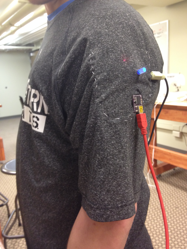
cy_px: 124
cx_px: 94
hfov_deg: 40.7
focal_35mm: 35
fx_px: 252
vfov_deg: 52.6
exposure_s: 1/20
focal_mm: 4.28
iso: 160
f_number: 2.4
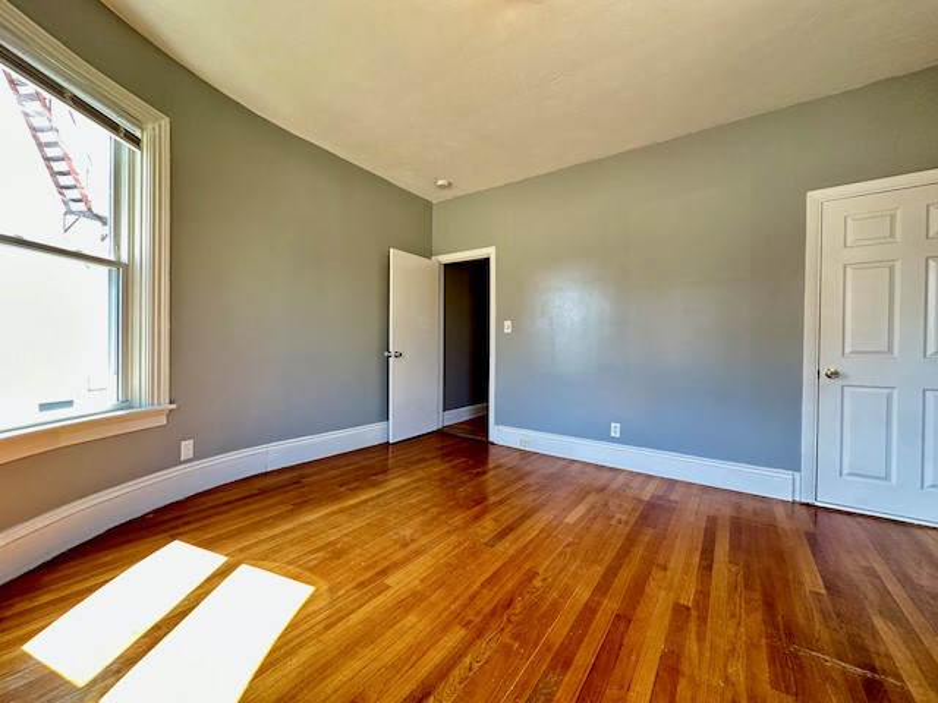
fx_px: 379
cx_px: 469
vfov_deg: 85.7
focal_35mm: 14
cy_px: 352
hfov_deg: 102.1
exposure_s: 1/120
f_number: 2.2
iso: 250
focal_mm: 2.22
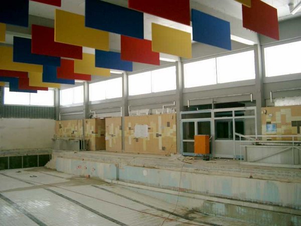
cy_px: 113
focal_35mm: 37
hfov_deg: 50.1
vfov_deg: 38.7
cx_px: 150
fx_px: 322
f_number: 2.6
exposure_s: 1/100
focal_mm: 7.6
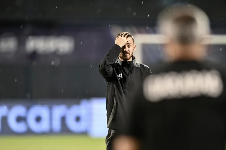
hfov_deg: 5.2
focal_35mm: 400
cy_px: 75
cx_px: 113
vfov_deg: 3.4
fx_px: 2507
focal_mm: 400
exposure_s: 1/500
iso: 2000
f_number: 2.8
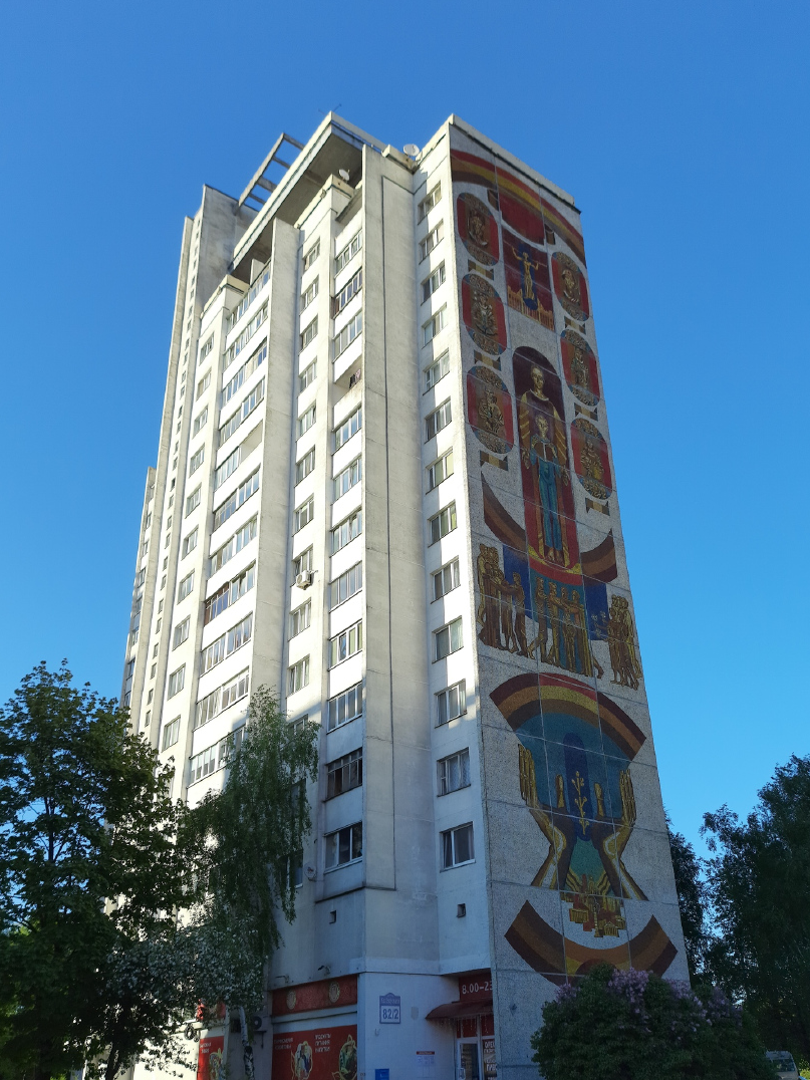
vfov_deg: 61.5
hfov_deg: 48.2
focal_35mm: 29
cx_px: 423
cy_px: 607
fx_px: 905
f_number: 1.8
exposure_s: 1/545
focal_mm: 5.23
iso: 40
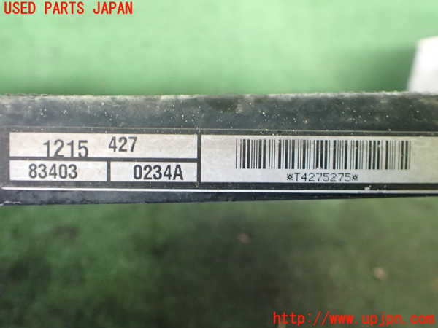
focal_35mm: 30
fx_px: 380
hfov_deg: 60.0
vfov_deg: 46.8
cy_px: 164
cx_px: 219
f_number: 2.3
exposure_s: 1/50
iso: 800
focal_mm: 5.4
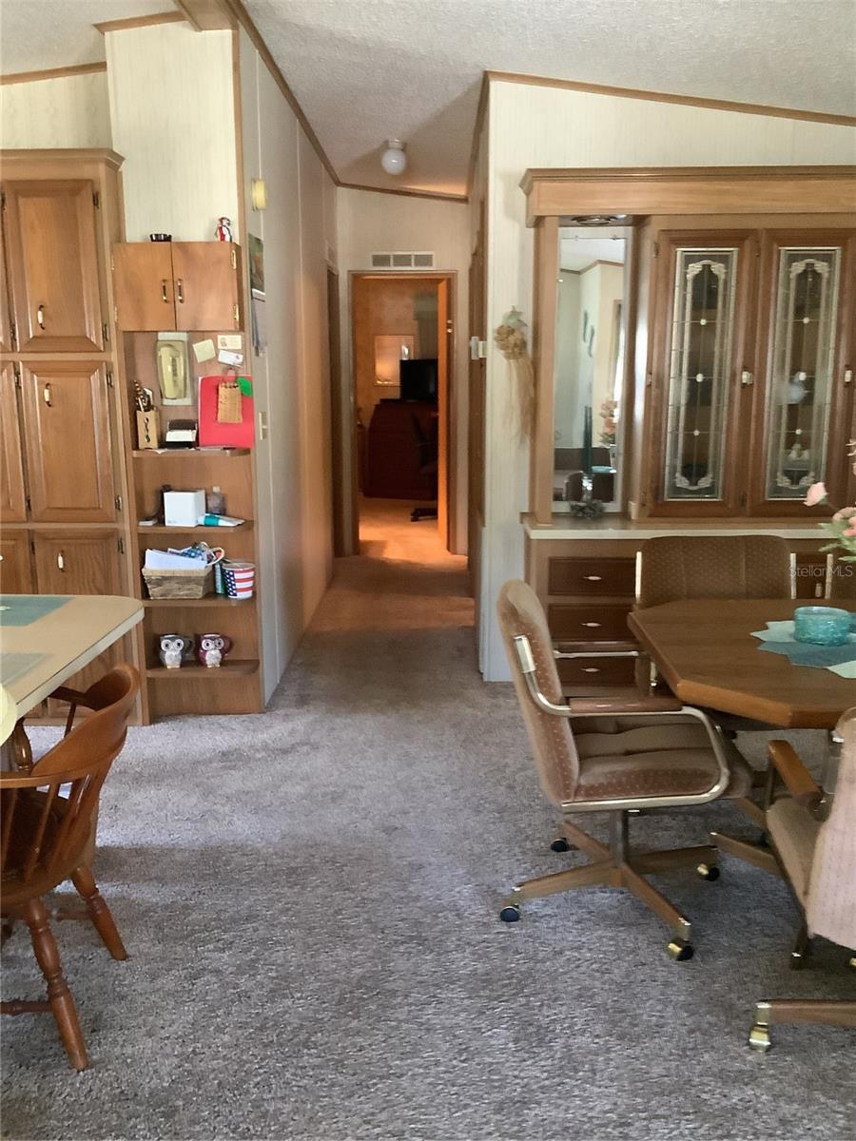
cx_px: 428
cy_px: 570
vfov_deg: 58.4
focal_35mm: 31
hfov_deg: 45.4
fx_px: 1022
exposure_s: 1/30
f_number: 2.4
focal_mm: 3.3
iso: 500
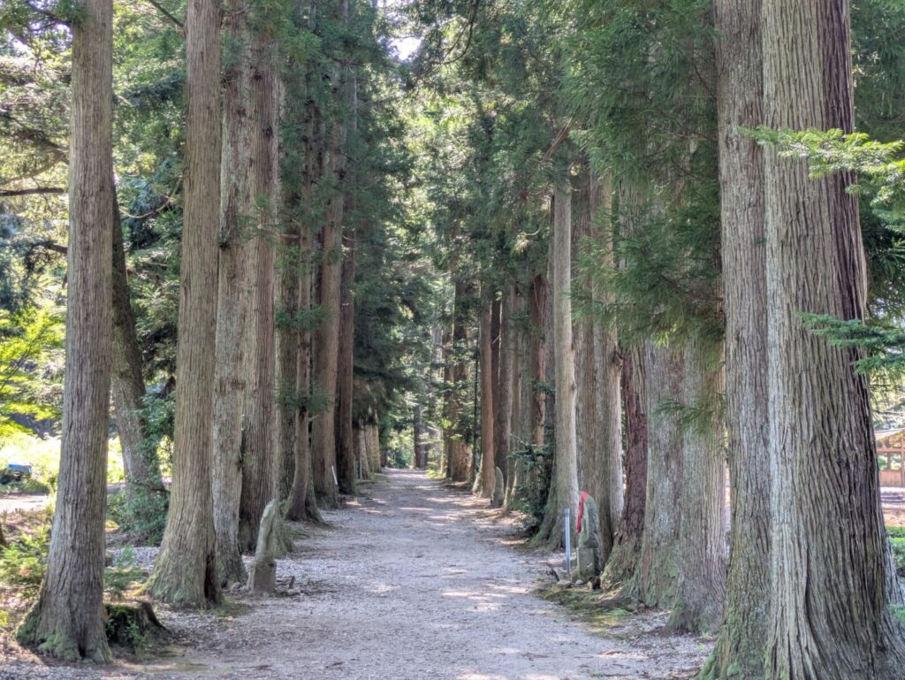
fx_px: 1334
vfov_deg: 28.6
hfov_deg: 37.5
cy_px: 340
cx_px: 452
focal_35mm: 51
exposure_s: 1/144
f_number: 1.89
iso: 49
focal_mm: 5.43
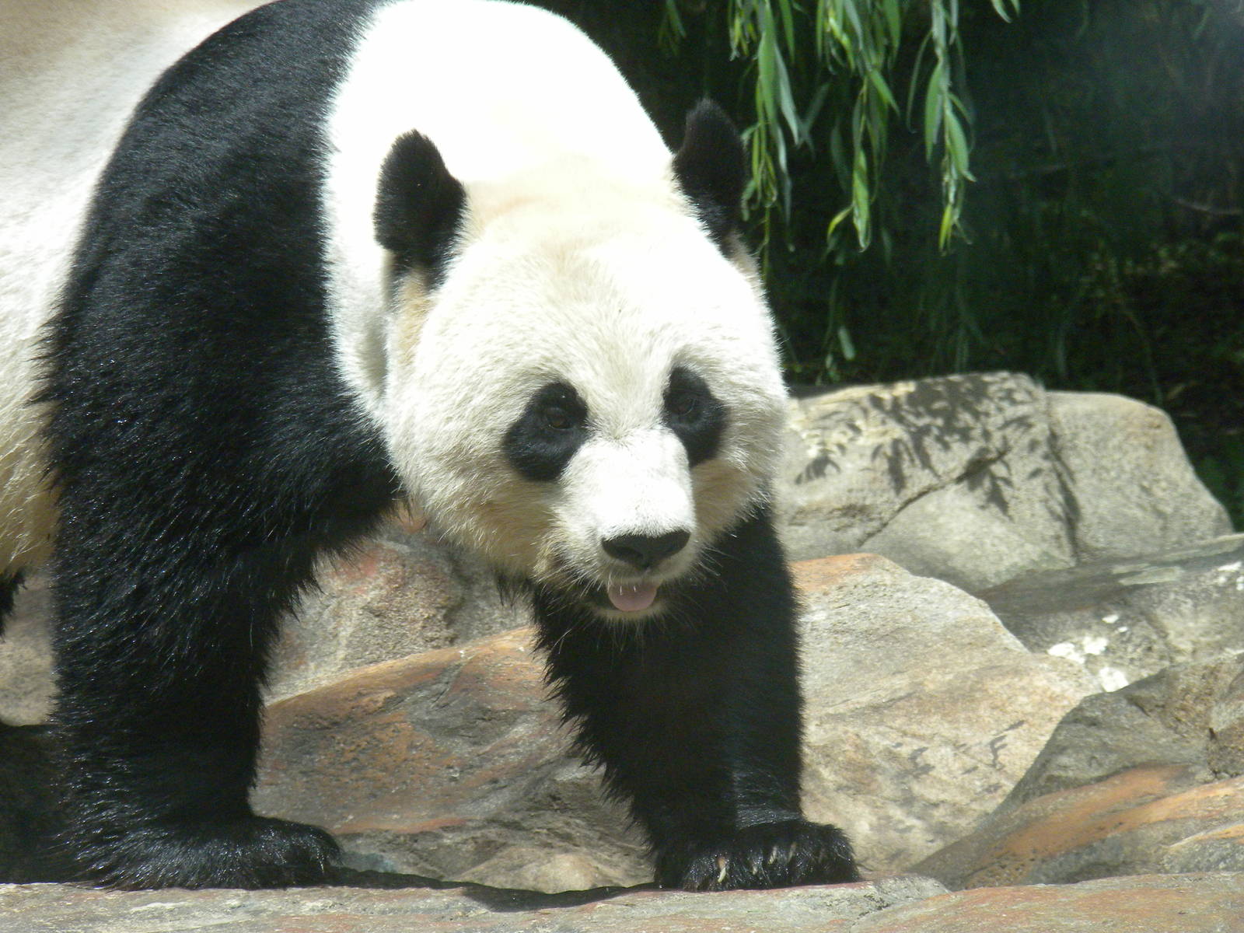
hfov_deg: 8.3
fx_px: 8553
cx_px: 622
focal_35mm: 238
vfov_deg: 6.2
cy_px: 466
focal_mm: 42.1
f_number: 5.2
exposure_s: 1/730
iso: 356
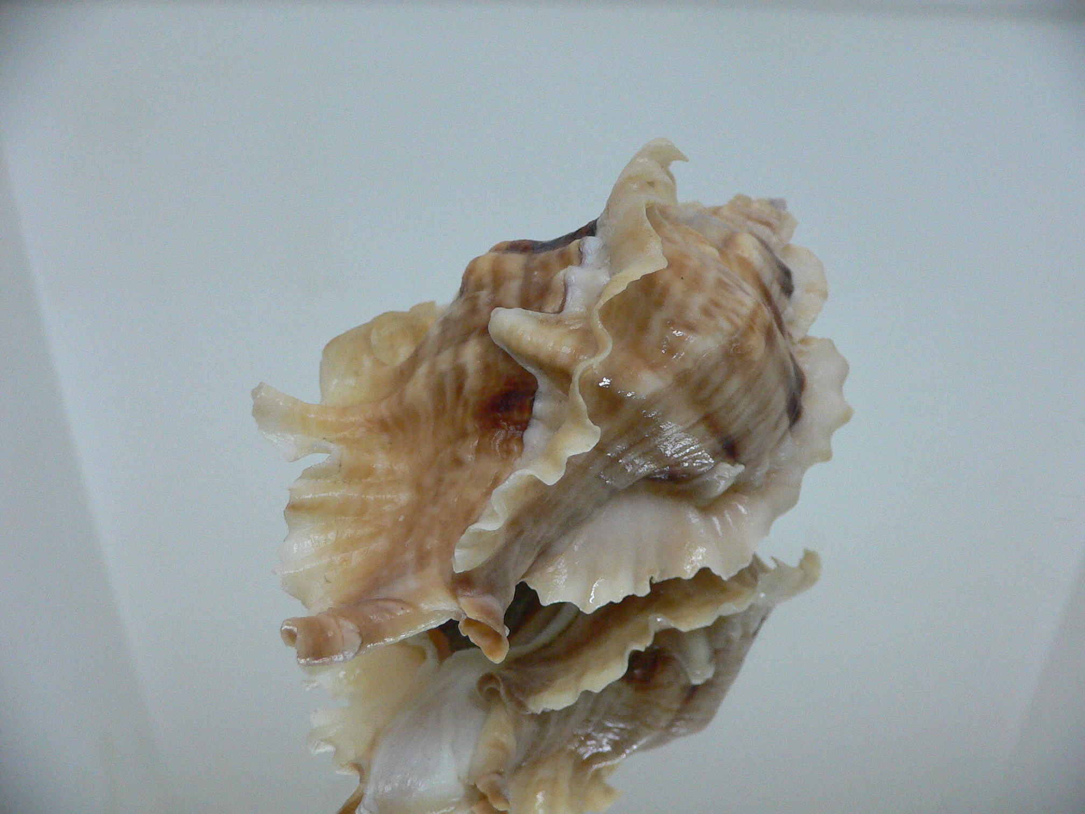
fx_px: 1097
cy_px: 407
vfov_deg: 40.7
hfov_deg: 52.6
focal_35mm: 35
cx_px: 542
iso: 200
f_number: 2.8
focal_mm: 4.6
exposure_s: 1/60
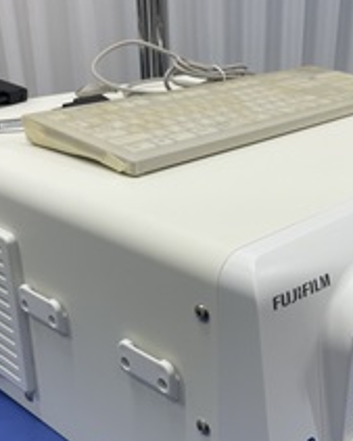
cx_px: 228
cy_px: 268
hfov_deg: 31.3
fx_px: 626
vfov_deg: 38.6
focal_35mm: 48
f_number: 1.6
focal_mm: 4.2
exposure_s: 1/100
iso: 50
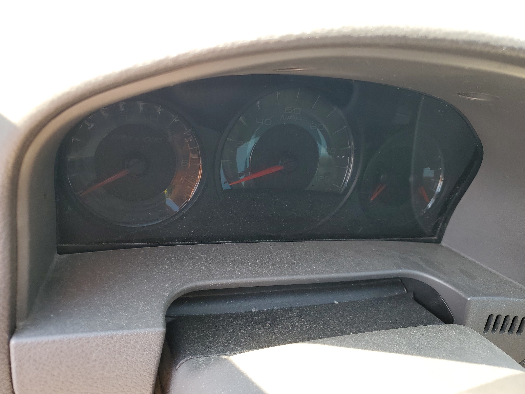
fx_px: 394
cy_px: 197
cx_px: 262
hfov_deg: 67.3
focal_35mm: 26
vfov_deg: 53.1
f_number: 1.5
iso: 50
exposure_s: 1/128
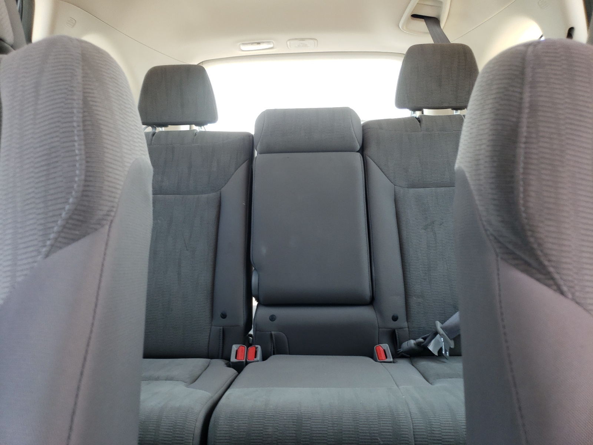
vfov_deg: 53.1
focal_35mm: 26
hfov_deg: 67.3
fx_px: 445
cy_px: 222
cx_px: 296
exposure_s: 1/159
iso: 50
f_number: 1.5
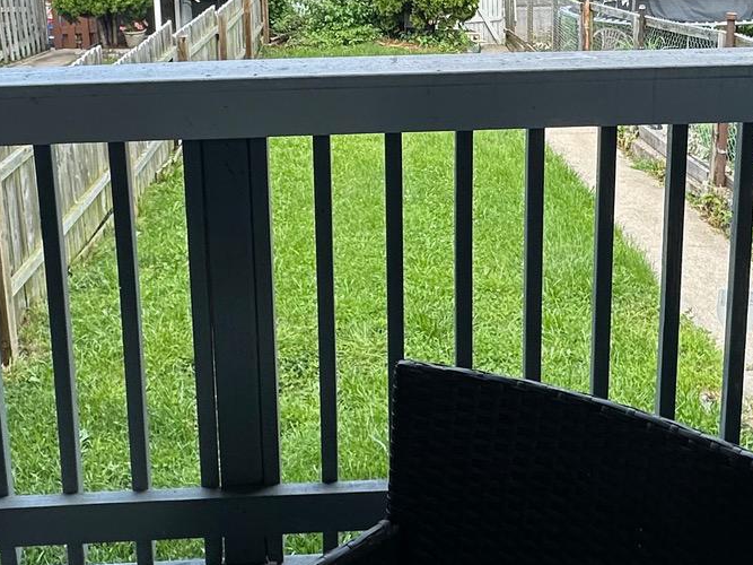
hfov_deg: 43.8
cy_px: 43
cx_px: 427
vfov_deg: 31.8
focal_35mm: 43
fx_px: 935
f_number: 2.2
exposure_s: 1/463
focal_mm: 2.22
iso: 40
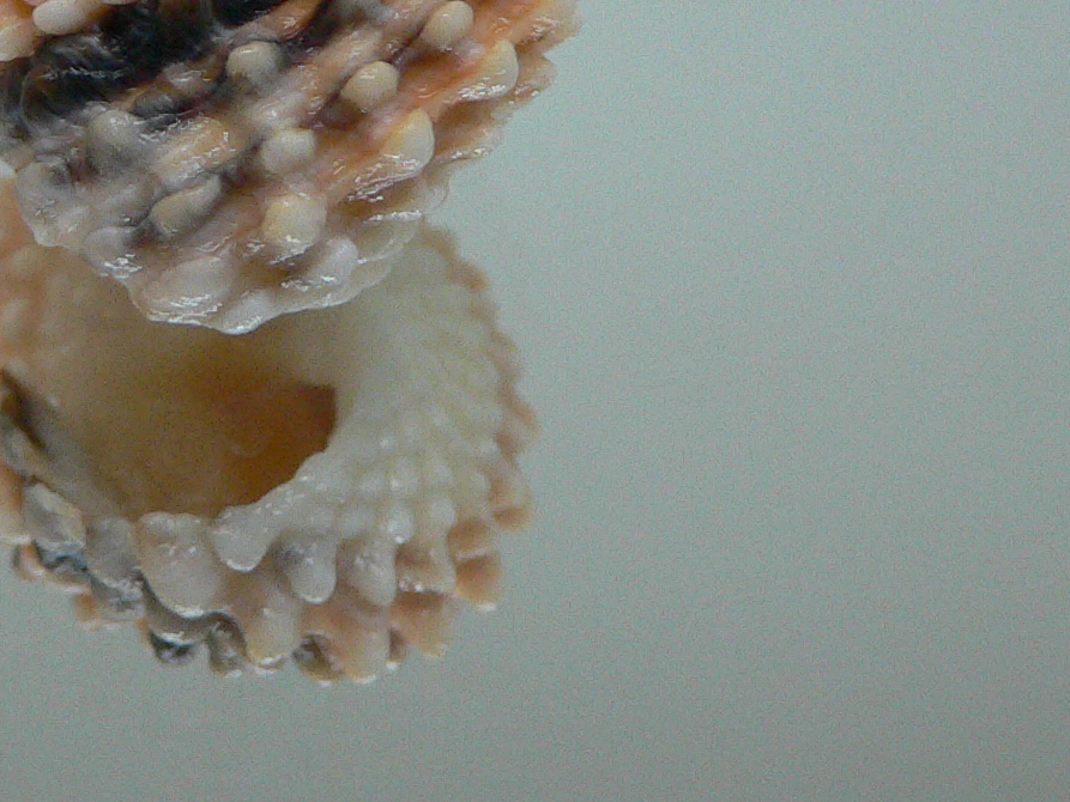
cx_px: 270
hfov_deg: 24.4
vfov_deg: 18.2
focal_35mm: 79
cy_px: -12
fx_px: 2442
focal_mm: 4.6
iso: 200
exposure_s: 1/60
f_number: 2.8
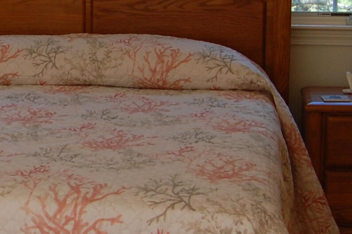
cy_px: 56
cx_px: -51
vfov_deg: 13.3
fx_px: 996
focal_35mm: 102
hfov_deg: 19.1
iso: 400
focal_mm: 18
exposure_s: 1/125
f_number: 5.6
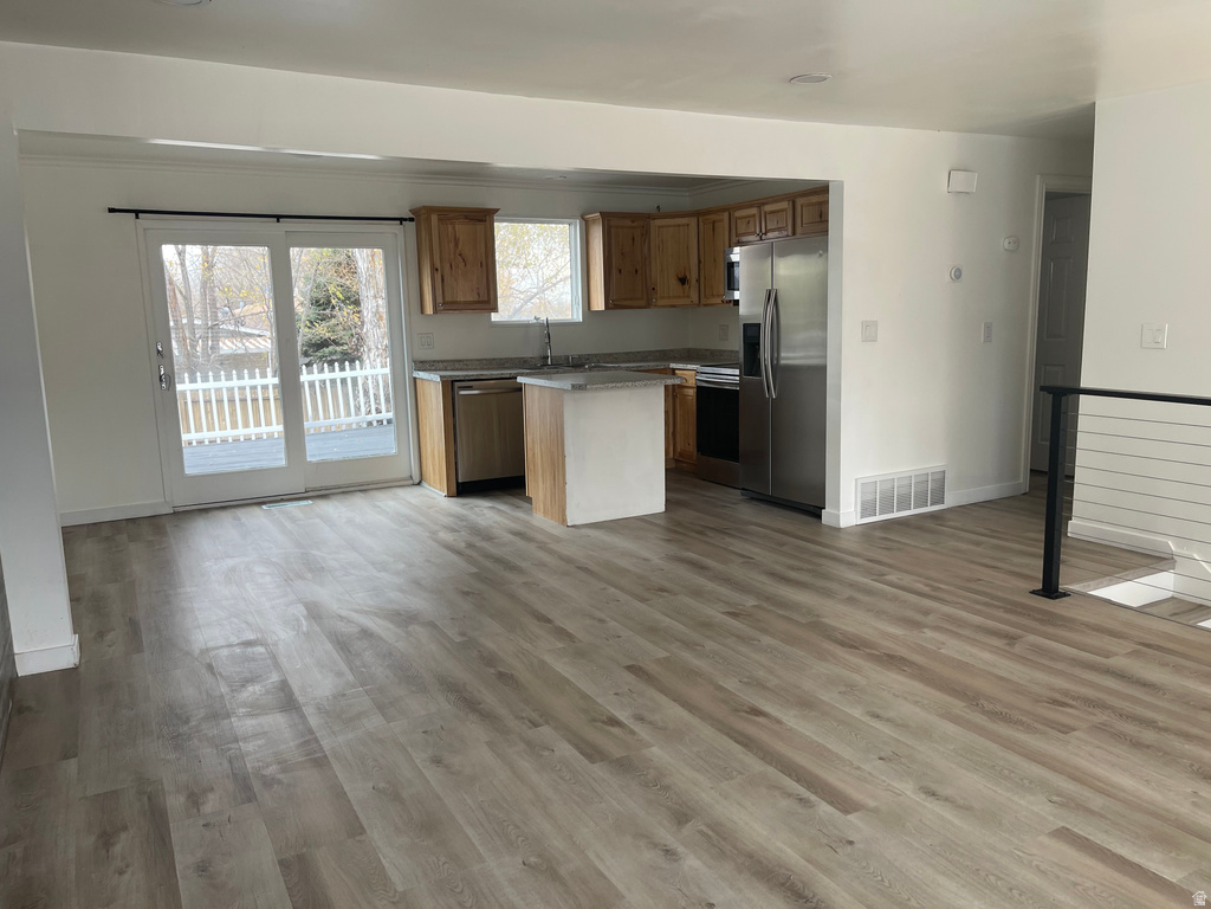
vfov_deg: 54.9
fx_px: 875
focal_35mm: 25
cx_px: 606
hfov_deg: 69.4
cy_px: 454
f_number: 1.6
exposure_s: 1/121
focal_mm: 5.1
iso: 80
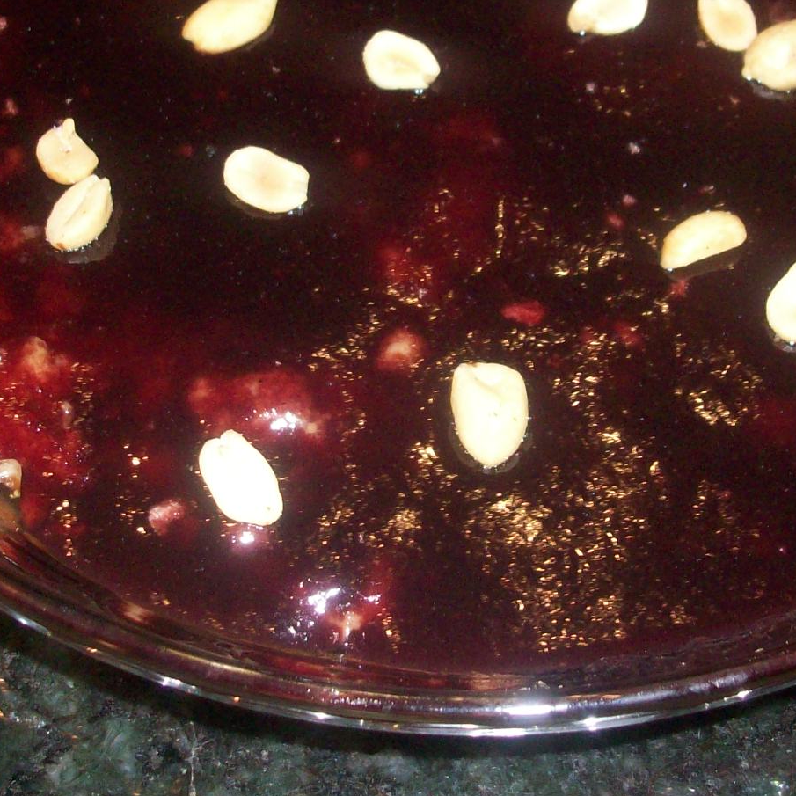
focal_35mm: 68
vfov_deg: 25.1
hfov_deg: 25.3
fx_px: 1769
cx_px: 508
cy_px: 196
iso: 160
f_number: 2.8
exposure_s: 1/60
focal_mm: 5.7
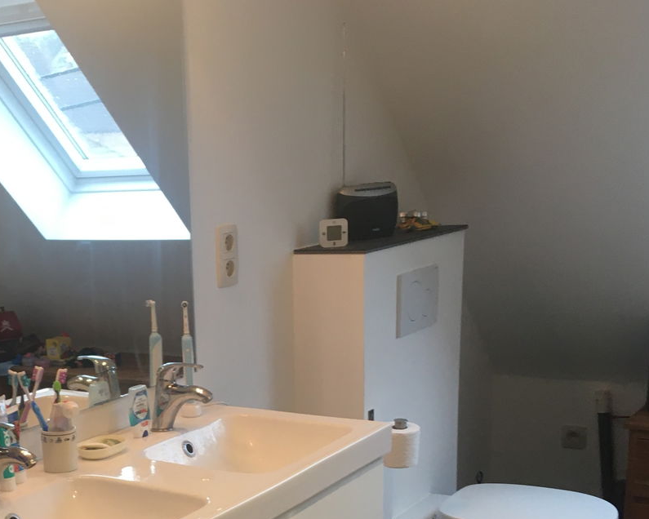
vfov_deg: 25.9
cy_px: 457
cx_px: 135
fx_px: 1095
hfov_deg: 32.2
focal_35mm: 57
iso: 50
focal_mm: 4.15
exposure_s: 1/33
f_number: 2.2
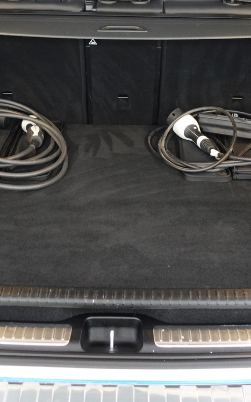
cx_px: 134
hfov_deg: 24.4
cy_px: 133
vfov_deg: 37.8
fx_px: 581
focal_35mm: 53
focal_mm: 9.4
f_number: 1.8
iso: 800
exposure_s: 1/20
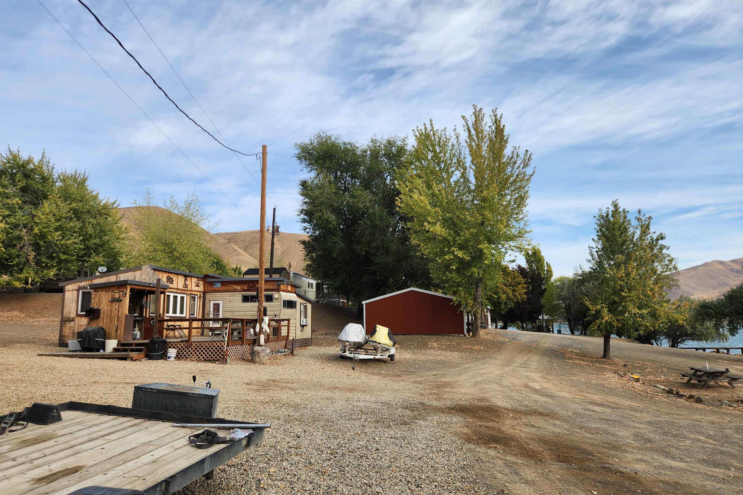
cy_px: 246
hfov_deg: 73.7
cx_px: 372
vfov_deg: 53.1
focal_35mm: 24
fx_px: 495
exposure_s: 1/1182
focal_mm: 5.4
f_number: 1.8
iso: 20
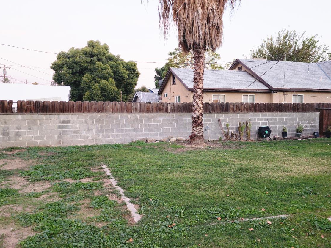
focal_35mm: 31
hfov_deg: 58.3
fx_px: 296
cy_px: 125
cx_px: 177
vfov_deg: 45.4
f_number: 1.8
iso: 200
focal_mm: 6.4
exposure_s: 1/120
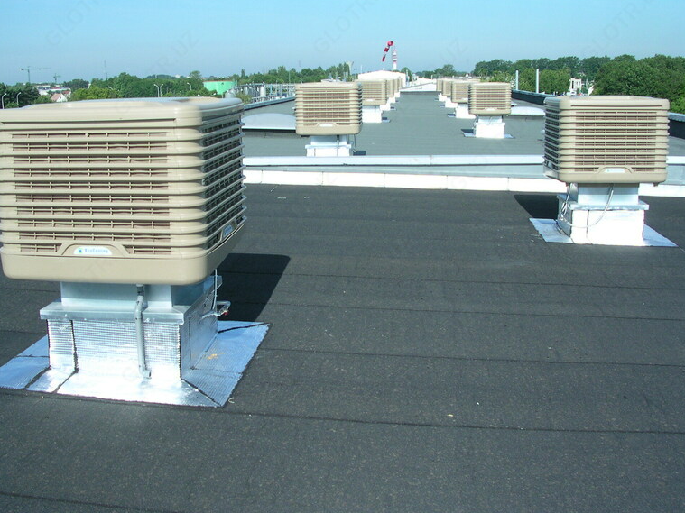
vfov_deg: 36.8
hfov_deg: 47.9
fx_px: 772
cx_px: 332
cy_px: 250
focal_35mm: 39
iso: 100
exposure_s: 1/381
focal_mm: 5.6
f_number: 4.5
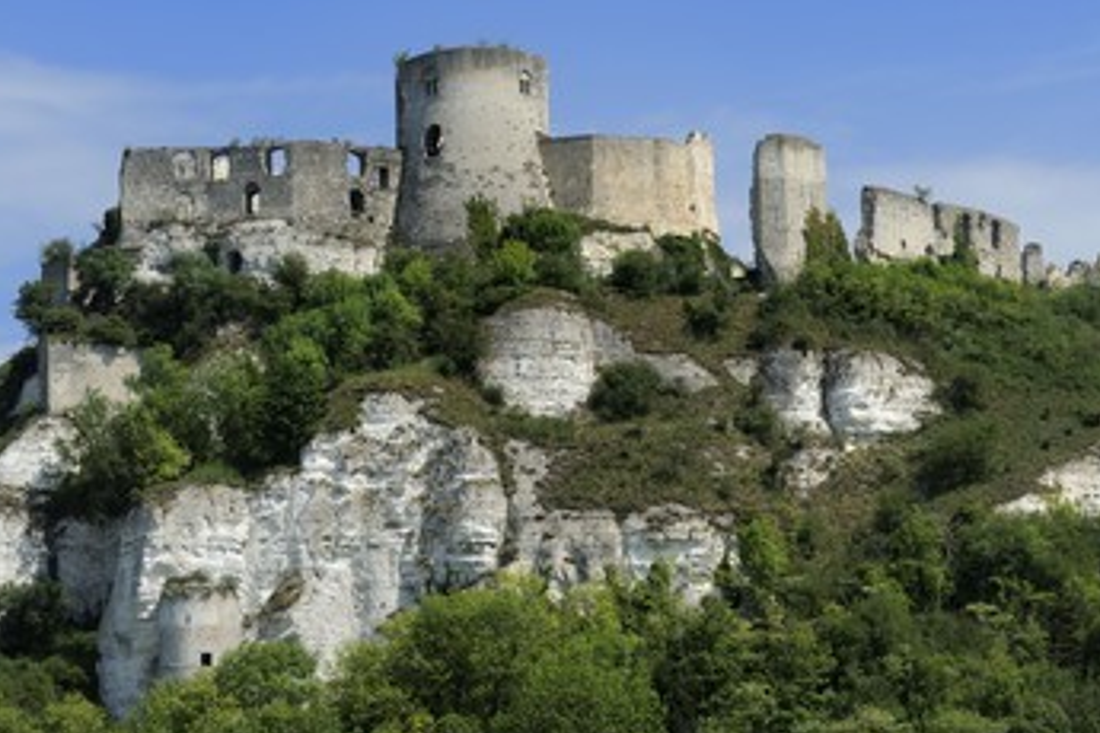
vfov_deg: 10.7
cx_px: 553
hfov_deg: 16.0
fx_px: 3911
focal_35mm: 128
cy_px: 338
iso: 200
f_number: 13
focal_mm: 105
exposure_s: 1/160
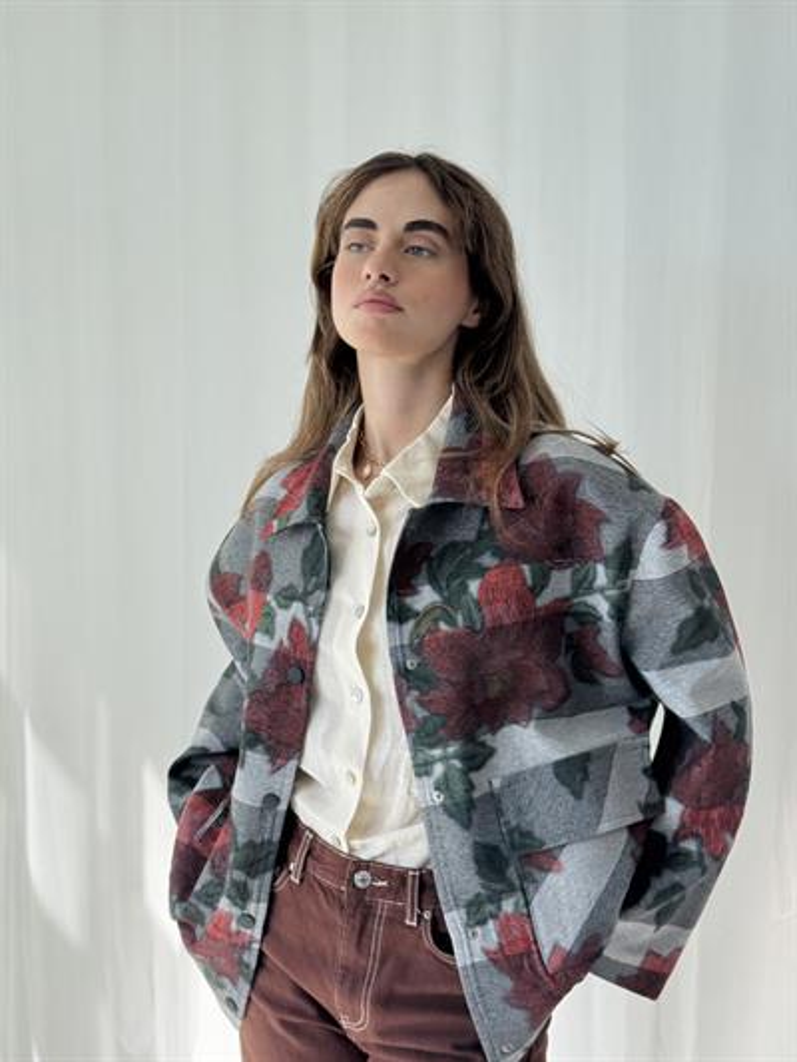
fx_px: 1473
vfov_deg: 39.6
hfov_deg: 30.3
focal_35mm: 48
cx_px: 398
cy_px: 531
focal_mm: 6.76
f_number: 1.78
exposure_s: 1/383
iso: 64
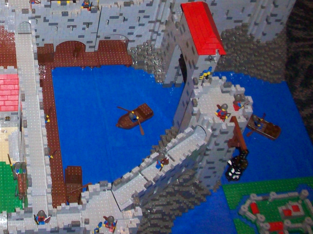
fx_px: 660
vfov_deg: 19.7
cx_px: 17
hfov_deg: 25.6
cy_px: 19
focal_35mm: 73
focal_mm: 6.2
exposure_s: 1/64
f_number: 2.8
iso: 160
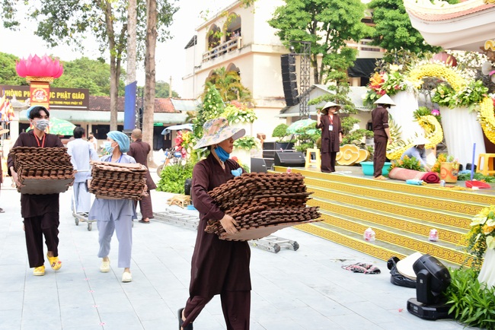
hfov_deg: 48.4
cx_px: 248
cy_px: 165
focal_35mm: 40
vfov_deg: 33.4
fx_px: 550
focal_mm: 40
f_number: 6.3
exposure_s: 1/125
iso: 250
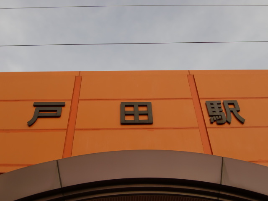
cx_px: 134
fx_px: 356
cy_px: 100
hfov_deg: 41.2
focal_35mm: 46
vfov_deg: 31.5
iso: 64
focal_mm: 8.2
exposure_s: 1/640
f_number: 3.3
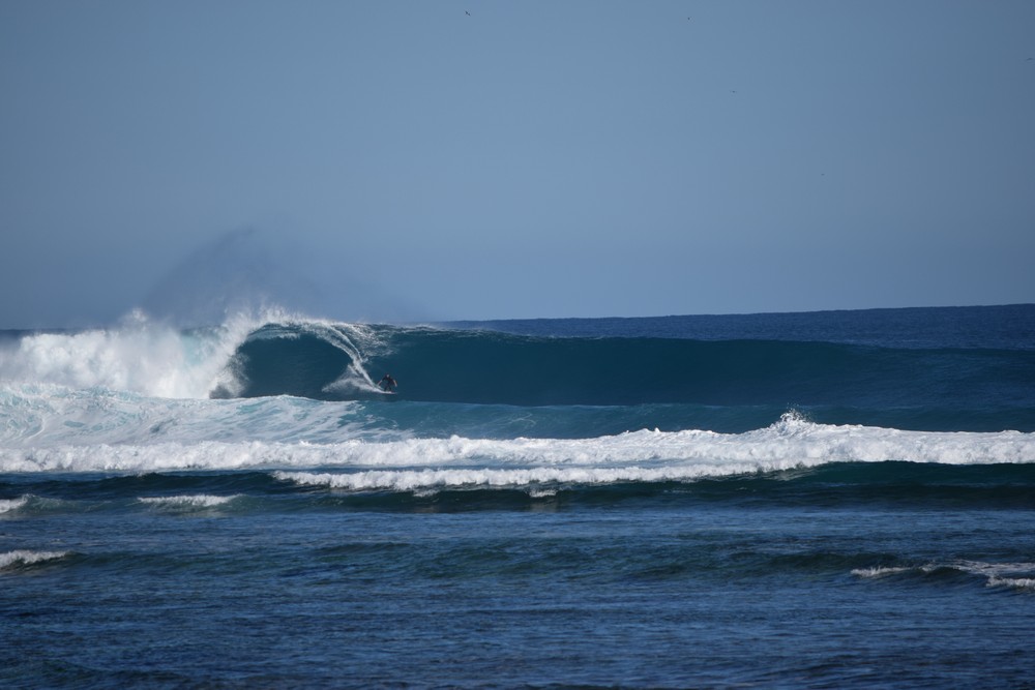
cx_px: 518
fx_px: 12938
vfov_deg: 3.1
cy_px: 345
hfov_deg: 4.6
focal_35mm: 450
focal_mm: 300
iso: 200
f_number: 5.6
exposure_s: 1/2000
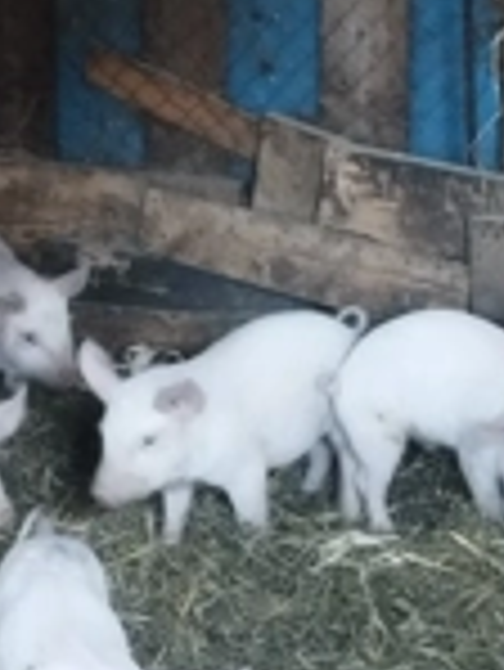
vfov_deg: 28.9
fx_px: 1299
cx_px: 238
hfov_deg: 22.0
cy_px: 414
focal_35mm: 67
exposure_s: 1/33.3
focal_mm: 5.95
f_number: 1.89
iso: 950
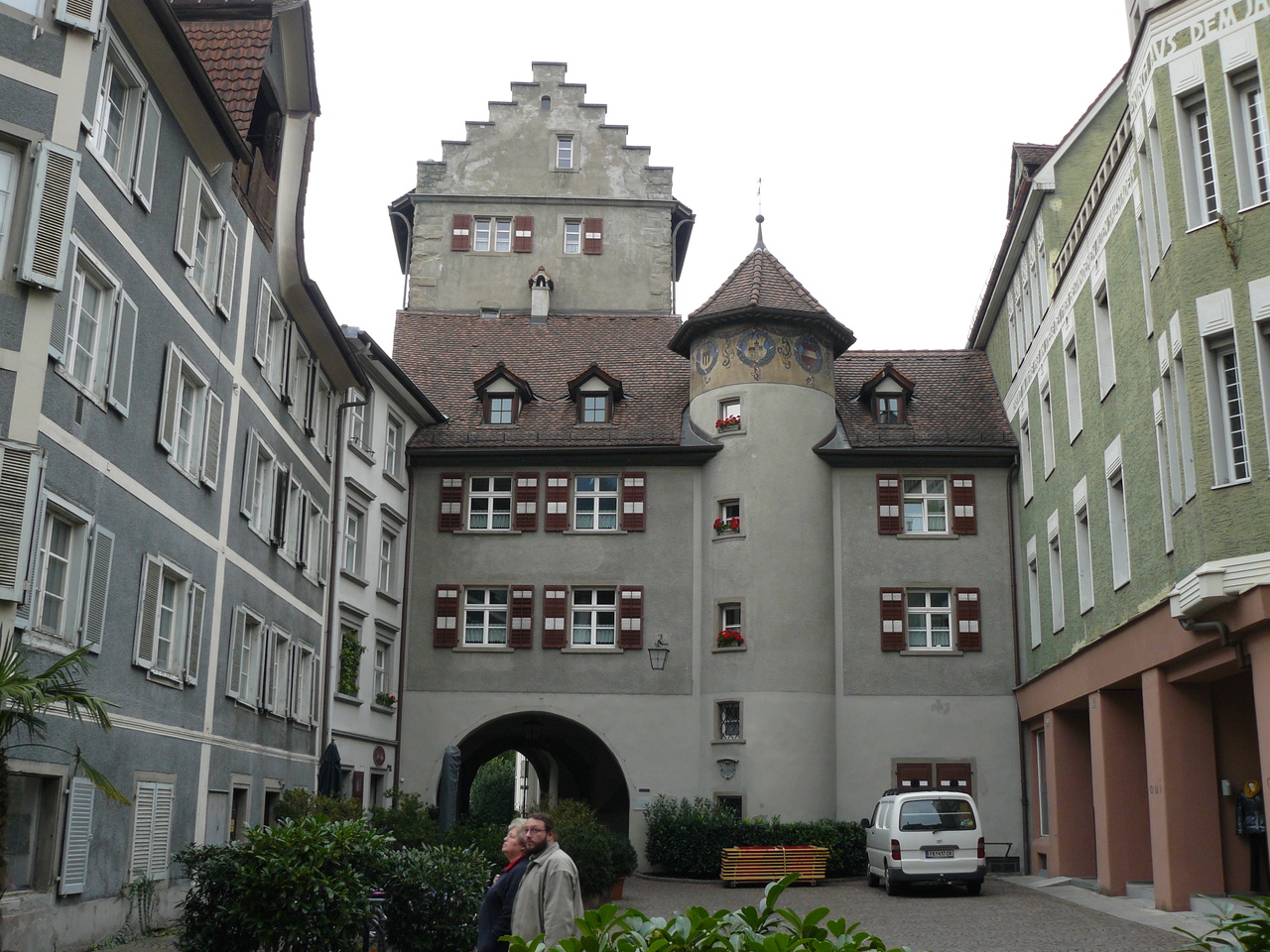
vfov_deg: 39.7
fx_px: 1321
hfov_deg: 51.4
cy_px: 476
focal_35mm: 36
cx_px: 635
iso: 100
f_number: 4
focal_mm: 6
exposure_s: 1/125
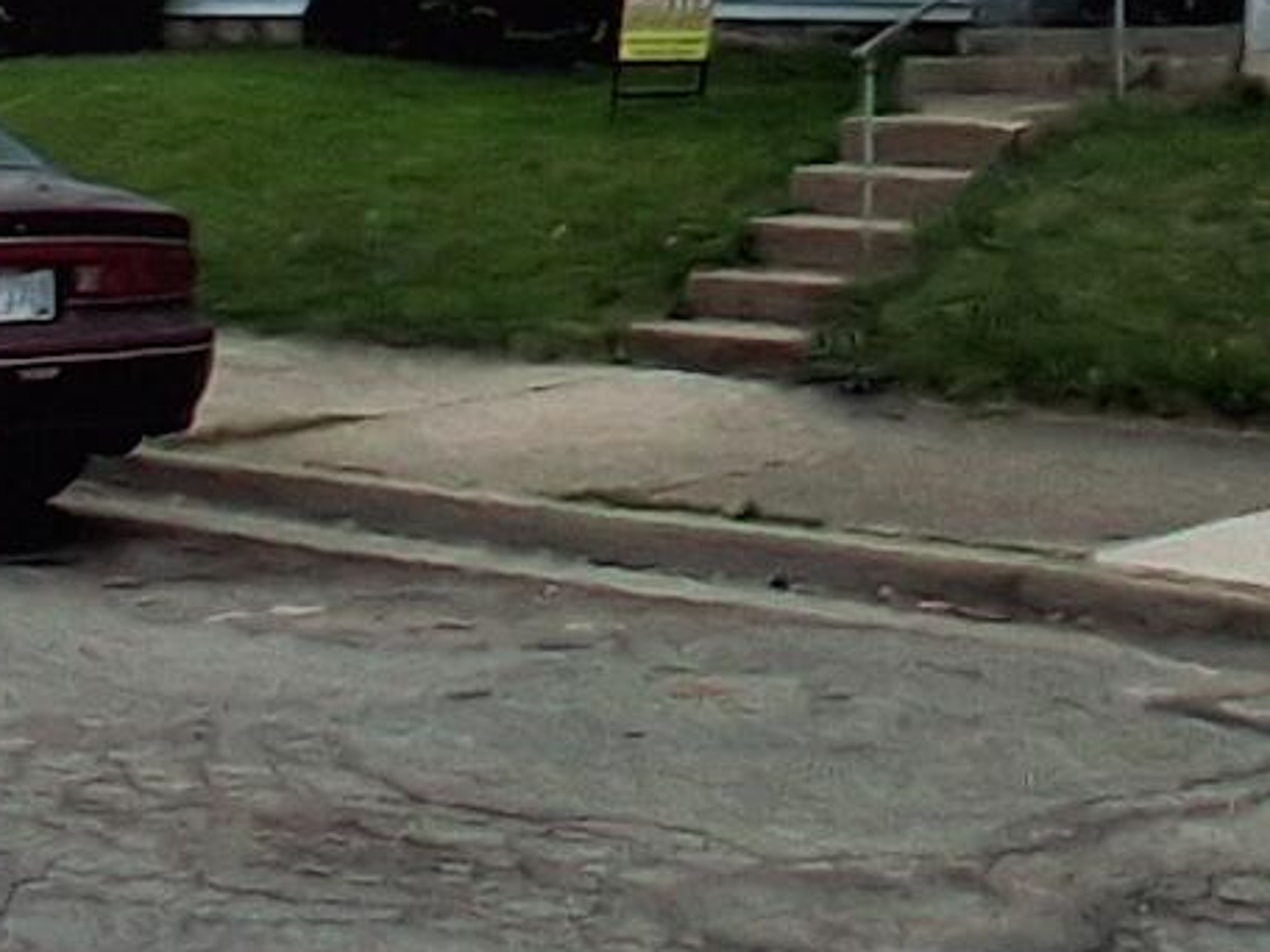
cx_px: 1457
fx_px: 3522
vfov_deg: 14.7
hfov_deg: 19.4
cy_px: -312
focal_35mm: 96
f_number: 2.2
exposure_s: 1/2028
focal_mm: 1.4
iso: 50
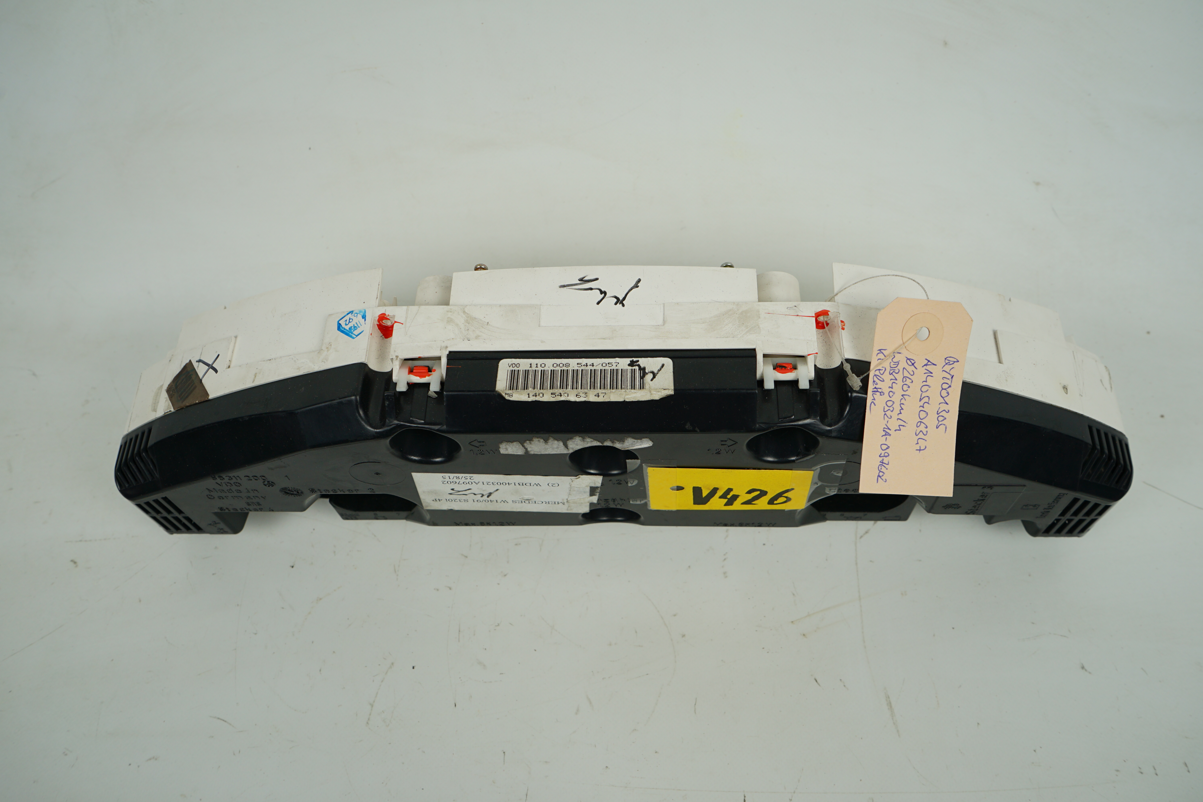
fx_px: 969
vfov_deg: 45.0
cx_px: 602
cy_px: 401
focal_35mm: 29
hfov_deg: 63.7
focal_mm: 29
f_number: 8
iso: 200
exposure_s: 1/200
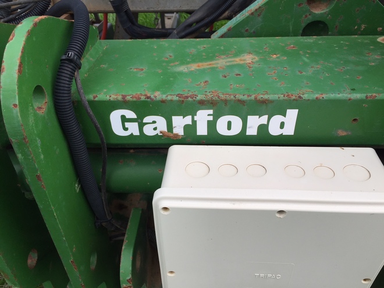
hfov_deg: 61.7
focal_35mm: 29
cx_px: 192
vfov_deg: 48.2
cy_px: 144
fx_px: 322
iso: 32
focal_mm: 4.15
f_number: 2.2
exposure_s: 1/791
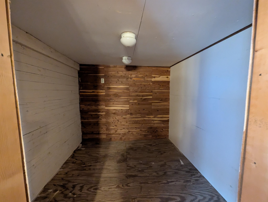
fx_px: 101
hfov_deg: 106.1
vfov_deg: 90.1
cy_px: 101
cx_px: 134
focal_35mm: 13
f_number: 2.2
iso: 2158
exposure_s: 1/24
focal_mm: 1.95
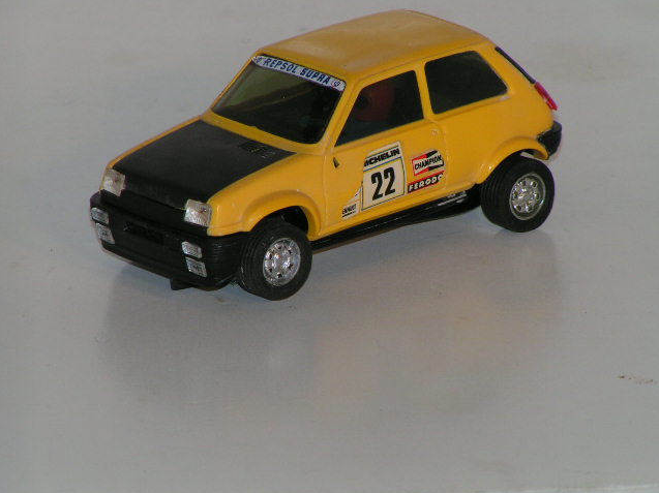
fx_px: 7040
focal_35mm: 370
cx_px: 330
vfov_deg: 4.0
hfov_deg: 5.4
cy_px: 247
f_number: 5.6
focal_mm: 56.3
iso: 100
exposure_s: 1/400
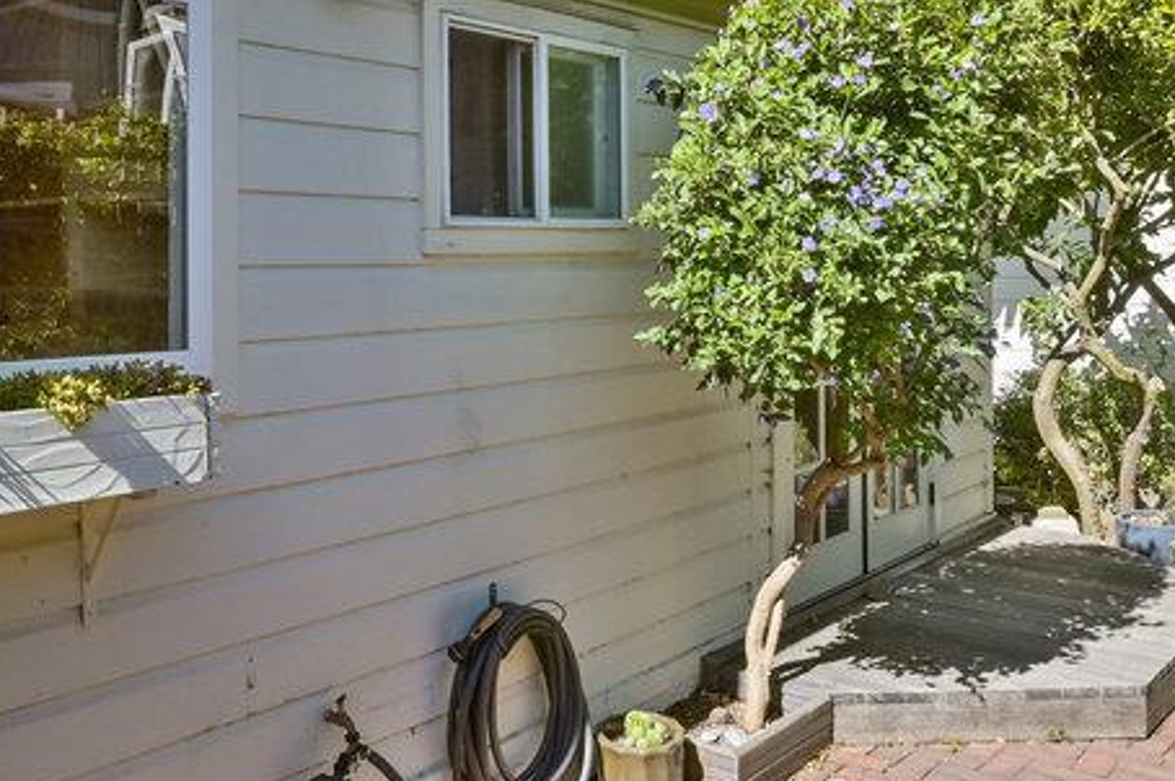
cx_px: 445
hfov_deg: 51.4
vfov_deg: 35.6
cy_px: 266
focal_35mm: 37
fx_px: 1207
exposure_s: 1/800
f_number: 10
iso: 400
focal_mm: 14
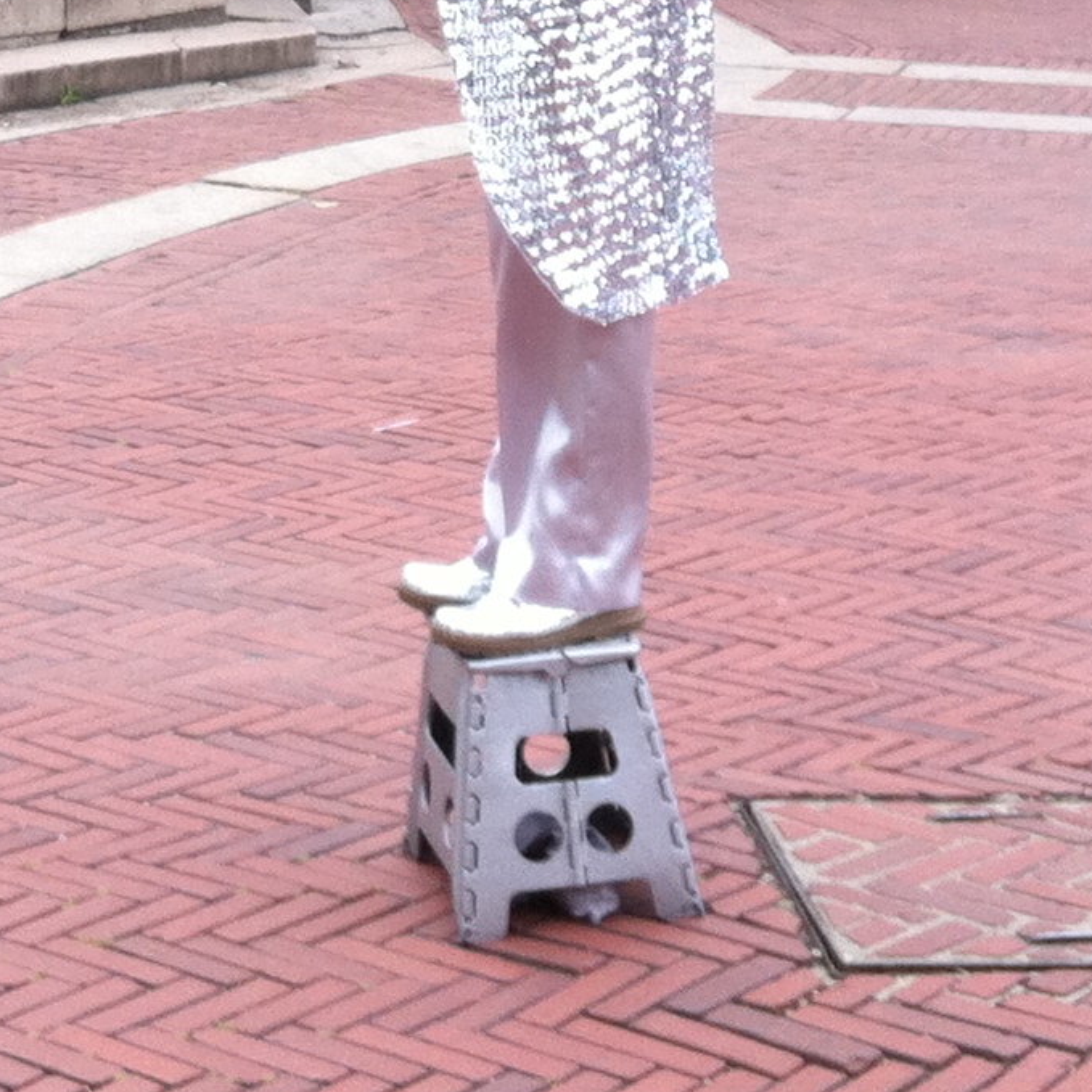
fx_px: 4211
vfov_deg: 14.1
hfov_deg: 14.7
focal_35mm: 118
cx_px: 216
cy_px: -384
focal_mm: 3.85
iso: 80
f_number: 2.8
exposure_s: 1/199
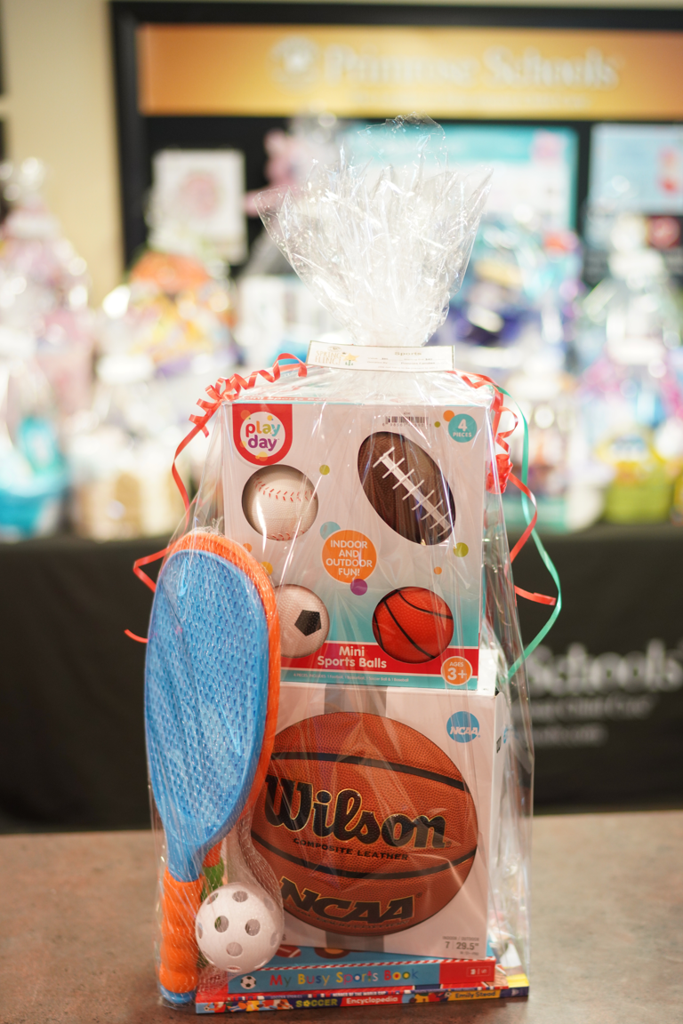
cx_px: 370
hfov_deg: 32.6
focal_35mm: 41
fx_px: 1167
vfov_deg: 47.3
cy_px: 572
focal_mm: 35
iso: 800
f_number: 1.6
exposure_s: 1/40
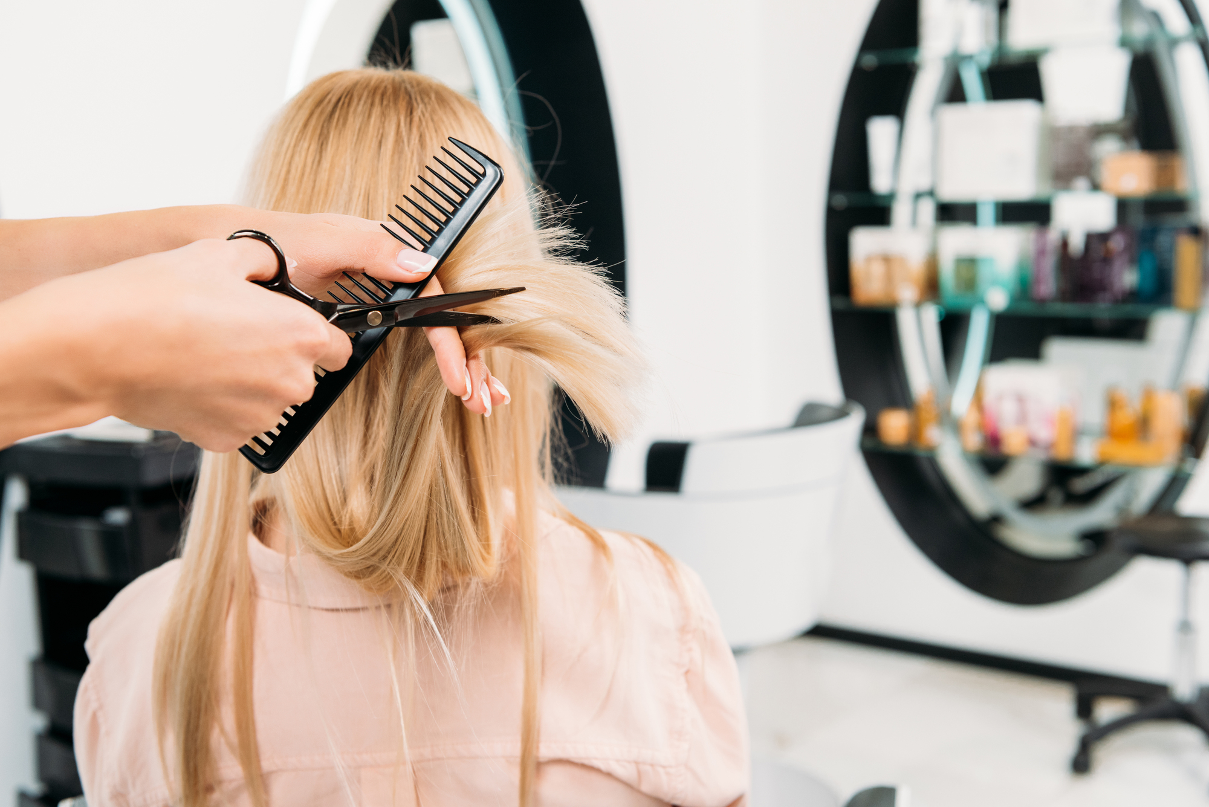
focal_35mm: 46
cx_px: 604
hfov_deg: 42.7
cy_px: 404
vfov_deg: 29.3
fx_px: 1545
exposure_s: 1/125
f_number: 5
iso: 500
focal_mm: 46
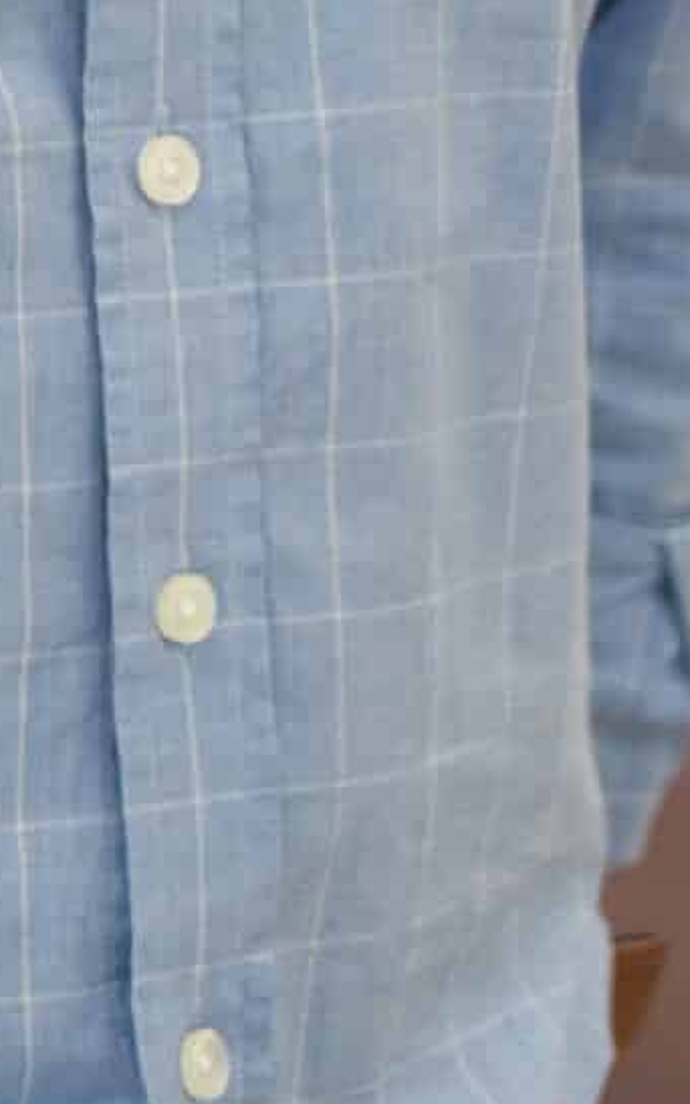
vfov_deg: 8.0
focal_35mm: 250
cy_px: -1037
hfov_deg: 5.2
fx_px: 7531
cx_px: -390
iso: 400
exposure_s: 1/160
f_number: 2
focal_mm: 35
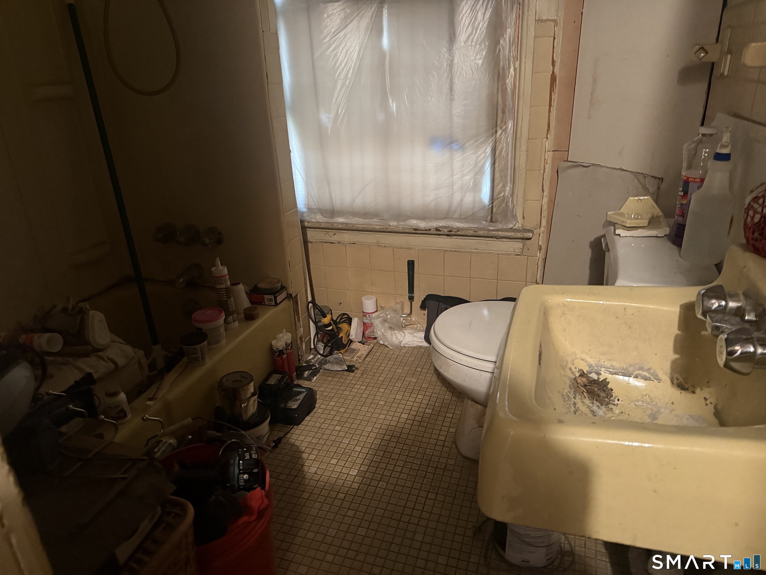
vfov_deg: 56.8
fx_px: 531
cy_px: 288
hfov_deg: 71.6
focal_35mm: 24
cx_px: 383
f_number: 1.78
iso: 800
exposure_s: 1/30
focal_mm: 6.76
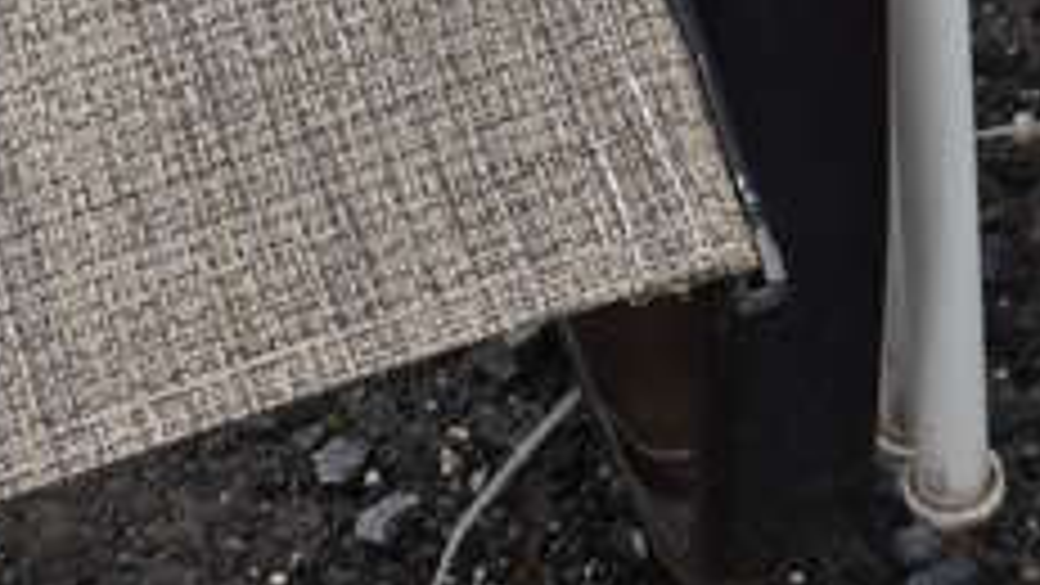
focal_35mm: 143
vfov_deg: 7.8
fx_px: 3946
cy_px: -916
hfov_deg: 14.6
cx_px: 1162
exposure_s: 1/250
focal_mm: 23
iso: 180
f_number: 8
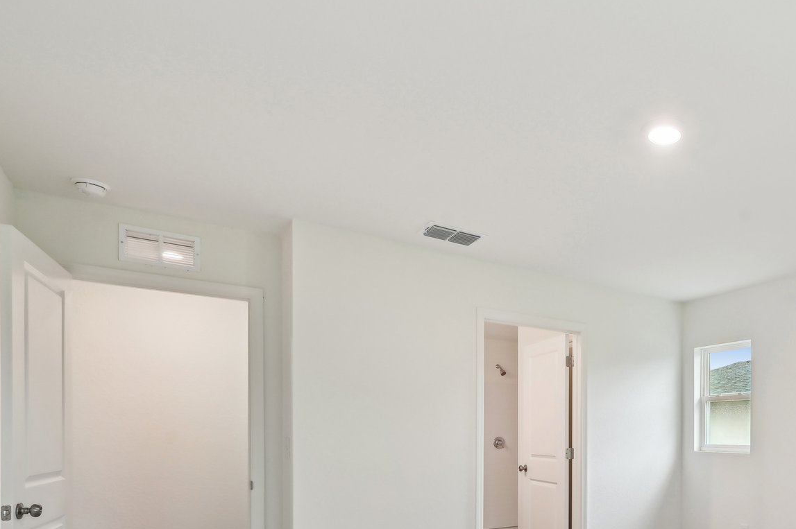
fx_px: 552
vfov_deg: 47.8
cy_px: 437
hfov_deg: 66.1
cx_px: 617
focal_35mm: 25
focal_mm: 14
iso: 400
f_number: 8
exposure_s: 1/20
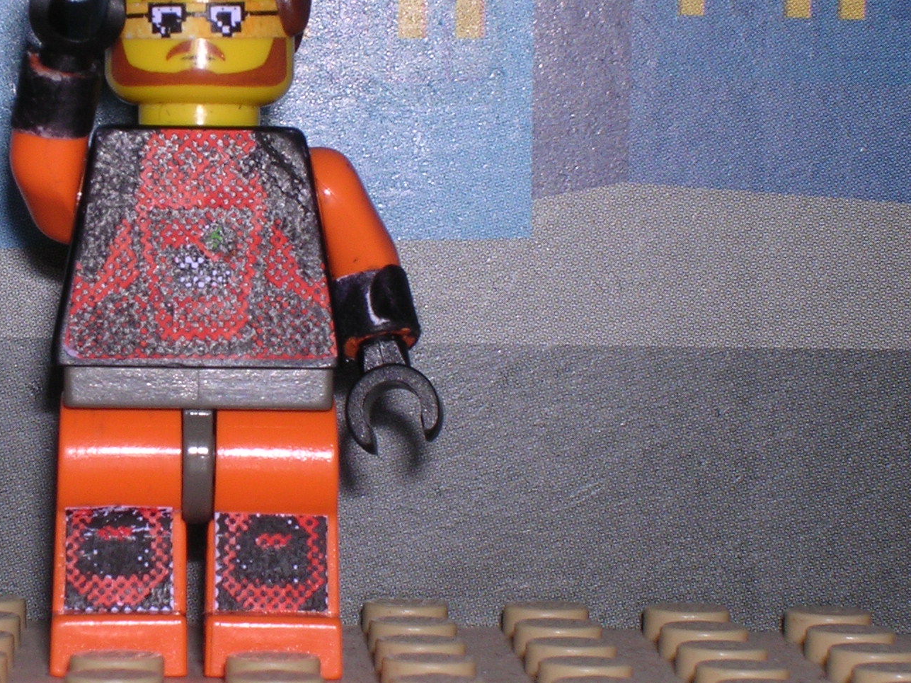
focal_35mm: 183
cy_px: 262
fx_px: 4816
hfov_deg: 10.8
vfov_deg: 8.1
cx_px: 212
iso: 100
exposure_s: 1/60.1
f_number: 9.8
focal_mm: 17.4
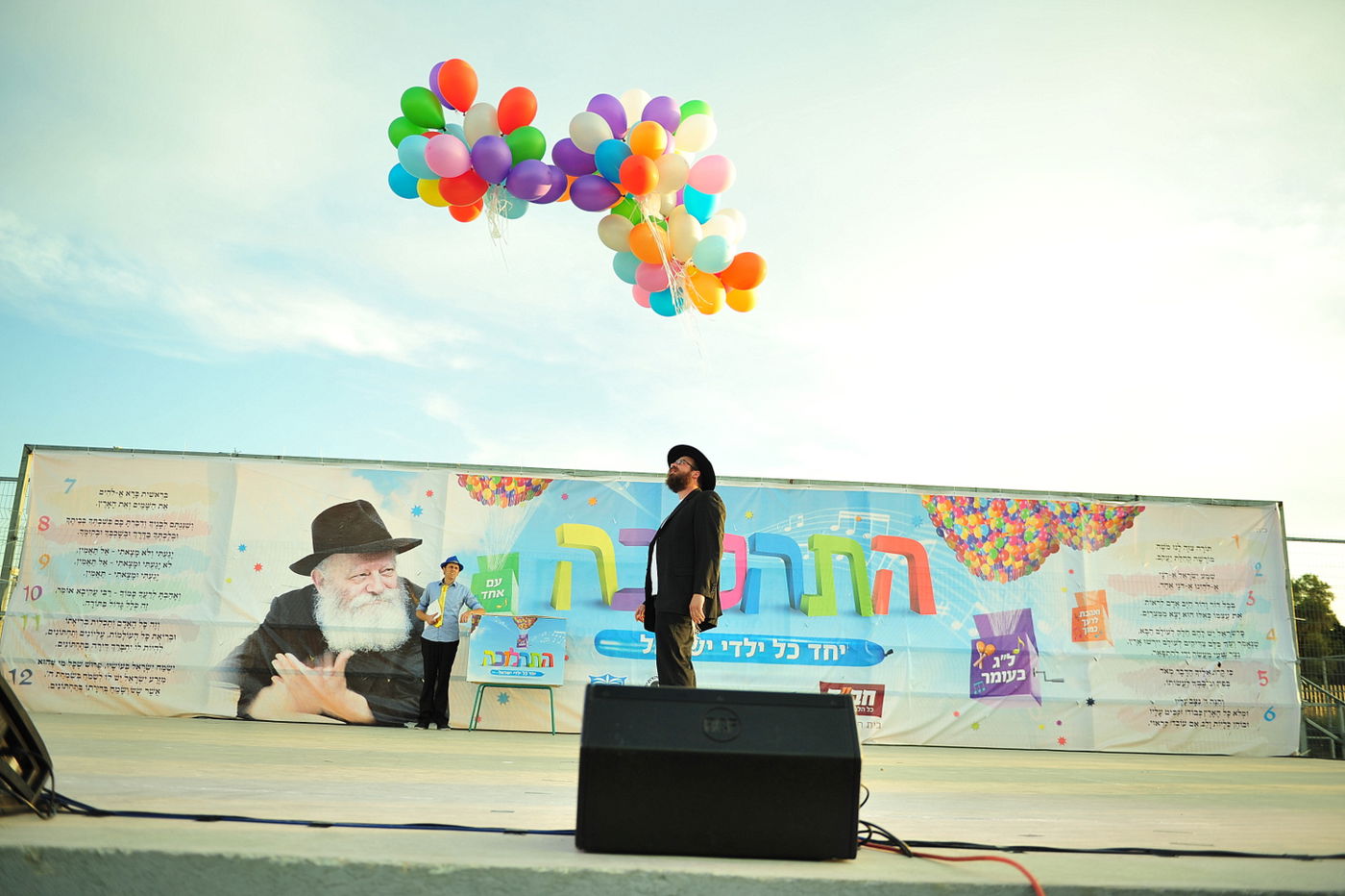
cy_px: 448
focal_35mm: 28
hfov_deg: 65.5
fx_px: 1046
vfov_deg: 46.4
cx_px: 672
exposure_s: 1/500
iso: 250
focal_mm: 28
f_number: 2.8
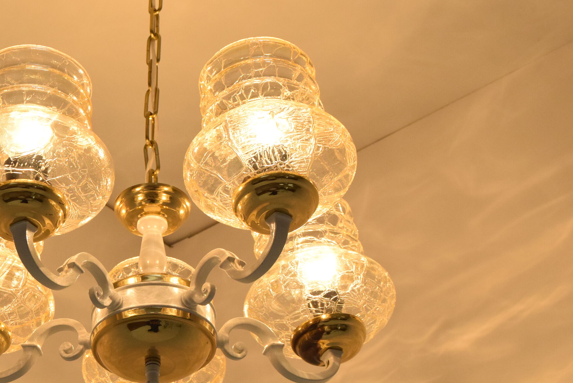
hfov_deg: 22.7
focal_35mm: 89
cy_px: 177
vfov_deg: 15.4
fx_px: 1418
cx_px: 168
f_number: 8
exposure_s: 1/250
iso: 1600
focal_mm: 38
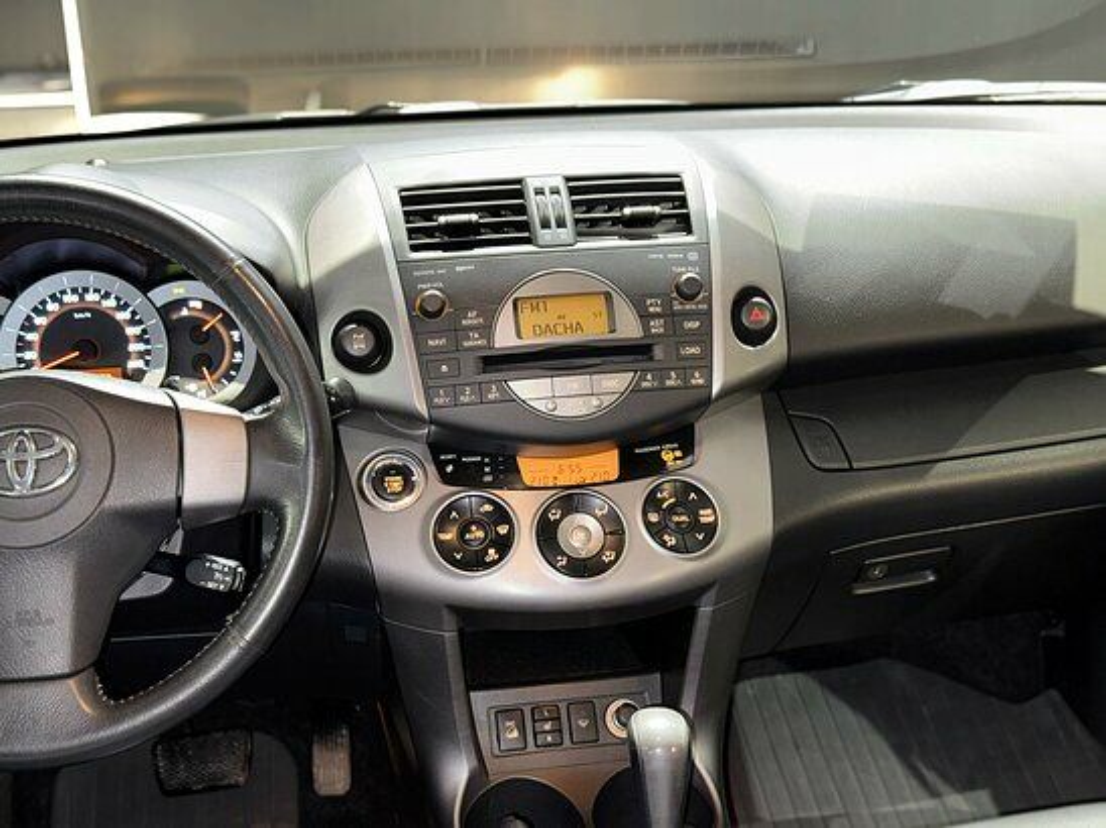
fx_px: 1532
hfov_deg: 39.7
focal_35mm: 48
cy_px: 414
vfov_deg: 30.2
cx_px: 553
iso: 100
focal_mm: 6.76
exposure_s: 1/4
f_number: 1.78
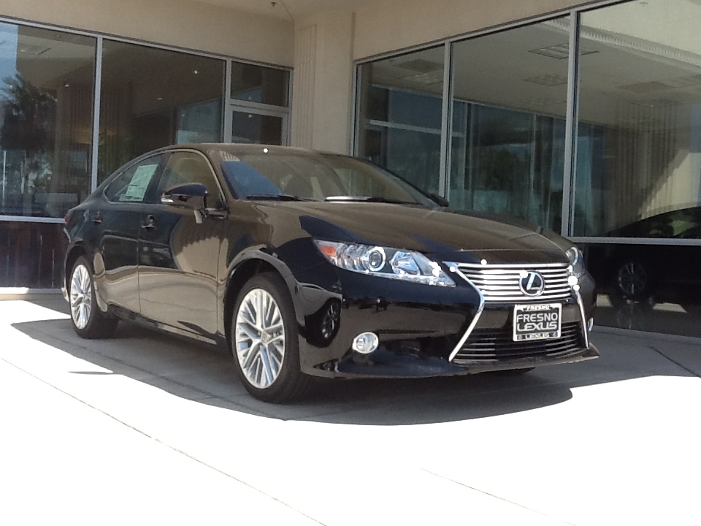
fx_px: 648
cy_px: 263
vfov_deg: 44.2
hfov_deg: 56.8
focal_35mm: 32
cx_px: 350
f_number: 2.4
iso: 80
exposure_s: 1/608
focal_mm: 2.03
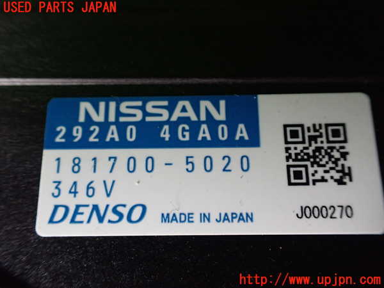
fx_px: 333
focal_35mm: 30
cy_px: 144
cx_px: 192
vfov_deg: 46.8
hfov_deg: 60.0
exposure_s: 1/125
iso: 800
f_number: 2.3
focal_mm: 5.4
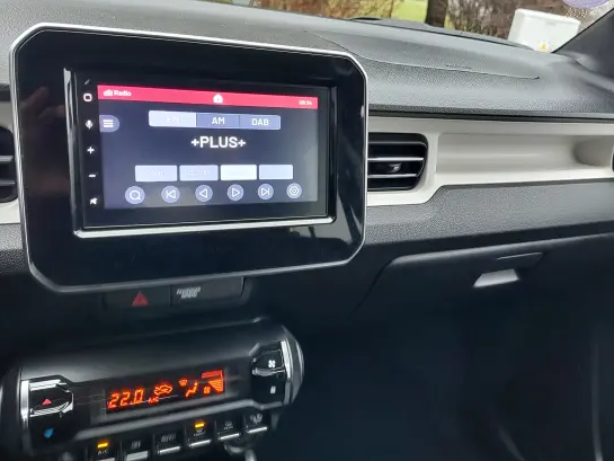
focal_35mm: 27
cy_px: 221
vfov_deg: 51.4
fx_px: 479
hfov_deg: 65.2
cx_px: 335
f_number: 1.8
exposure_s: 1/33.3
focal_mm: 5.56
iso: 289
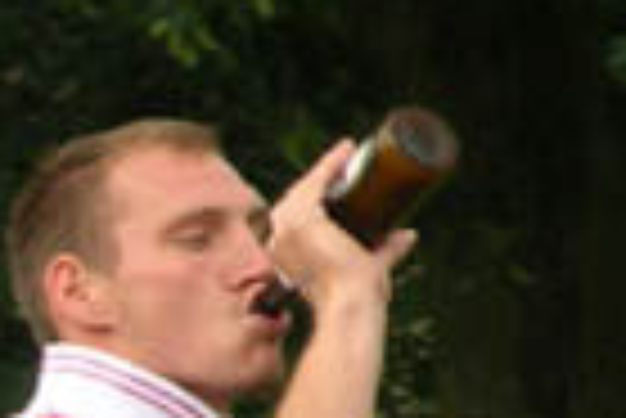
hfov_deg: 1.5
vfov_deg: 1.0
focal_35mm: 1356
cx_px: -536
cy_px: 699
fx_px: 23604
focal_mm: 50
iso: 50
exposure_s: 1/126
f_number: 4.4
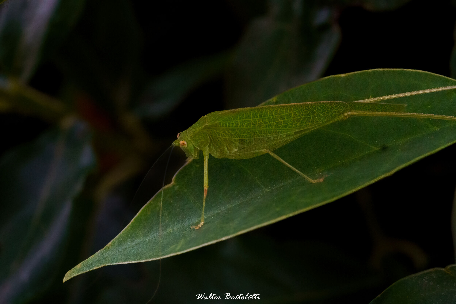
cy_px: 152
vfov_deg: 10.2
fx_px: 1710
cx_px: 228
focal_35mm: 135
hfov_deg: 15.2
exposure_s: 1/640
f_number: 9
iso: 5000
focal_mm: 90
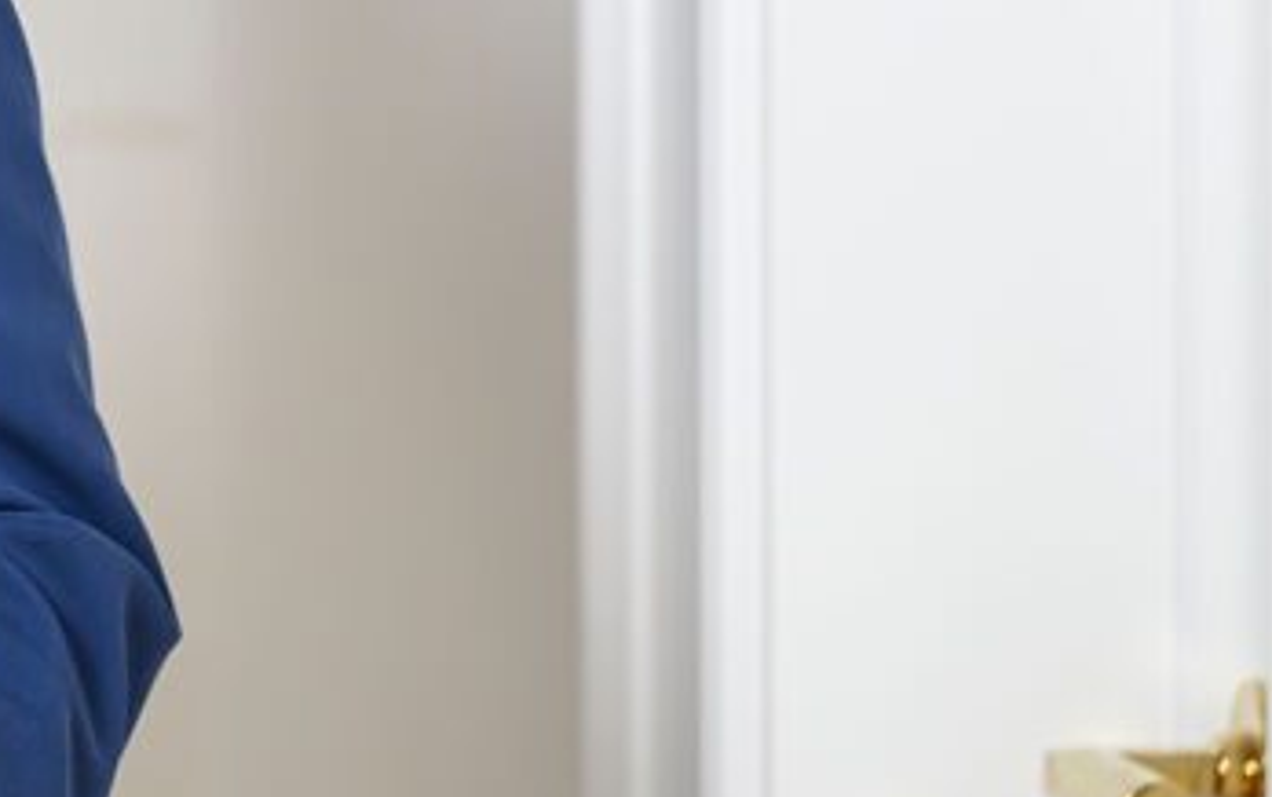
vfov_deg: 2.7
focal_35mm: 492
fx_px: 17067
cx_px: -197
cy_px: -479
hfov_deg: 4.3
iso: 160
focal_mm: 140
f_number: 3.2
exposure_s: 1/320
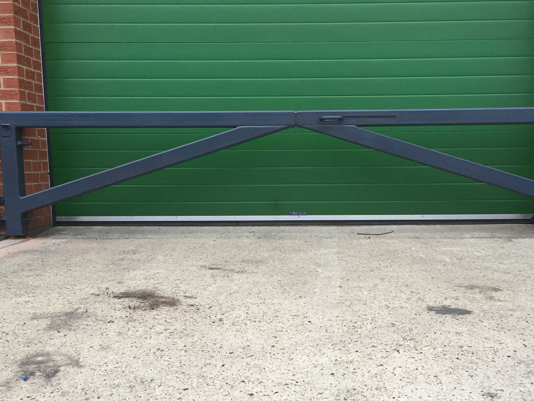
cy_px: 250
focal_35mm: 41
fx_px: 633
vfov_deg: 35.0
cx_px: 296
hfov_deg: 45.7
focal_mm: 4.15
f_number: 2.2
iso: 80
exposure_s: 1/33
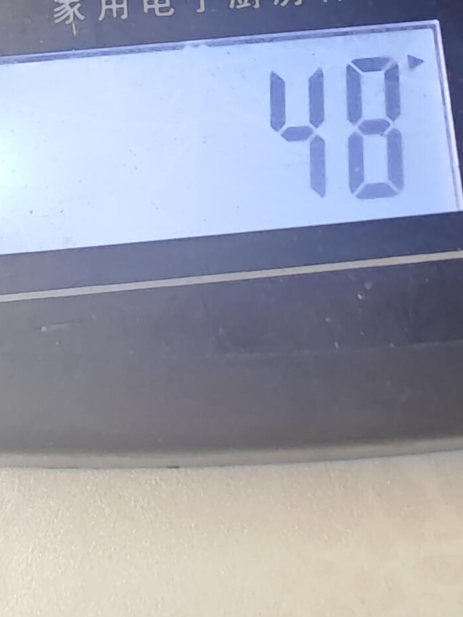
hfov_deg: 27.9
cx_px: 304
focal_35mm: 52
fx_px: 928
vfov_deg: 35.0
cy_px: 77
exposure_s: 1/33
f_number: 2
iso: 500
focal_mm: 1.82
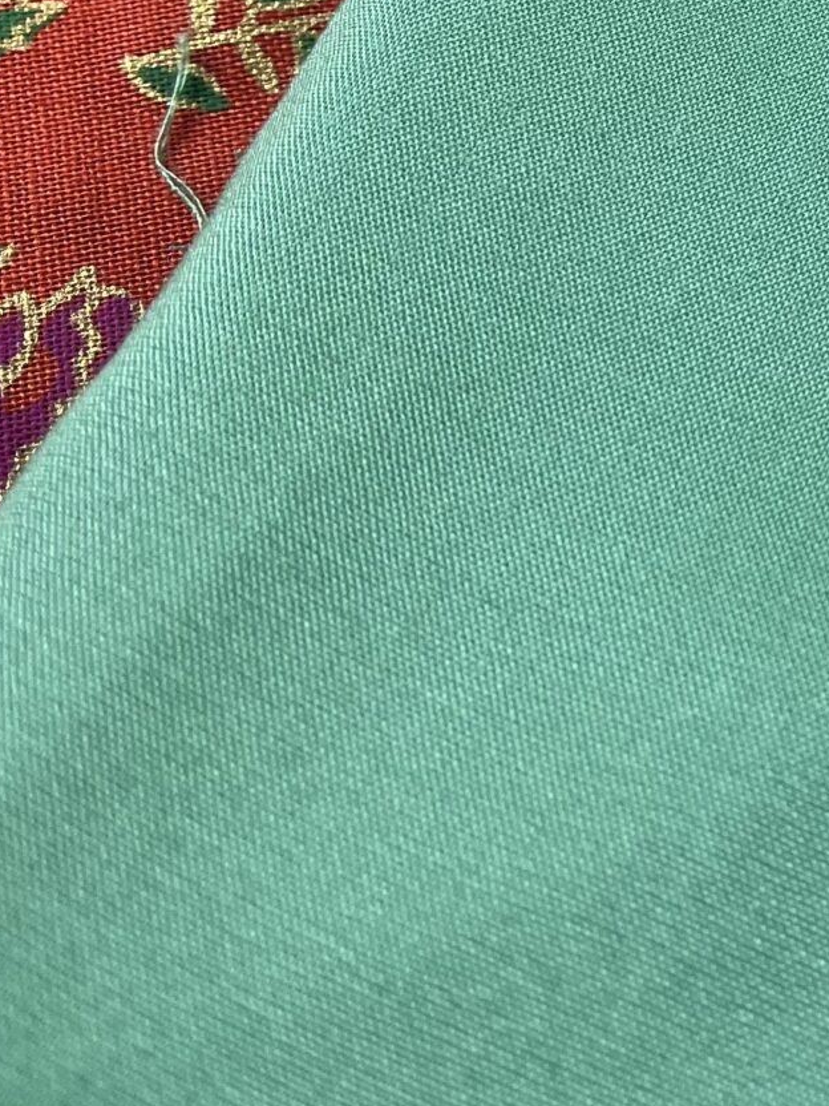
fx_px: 2555
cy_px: -80
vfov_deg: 23.1
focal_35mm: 80
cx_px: 1261
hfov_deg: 16.7
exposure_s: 1/206
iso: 40
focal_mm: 5.1
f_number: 1.6
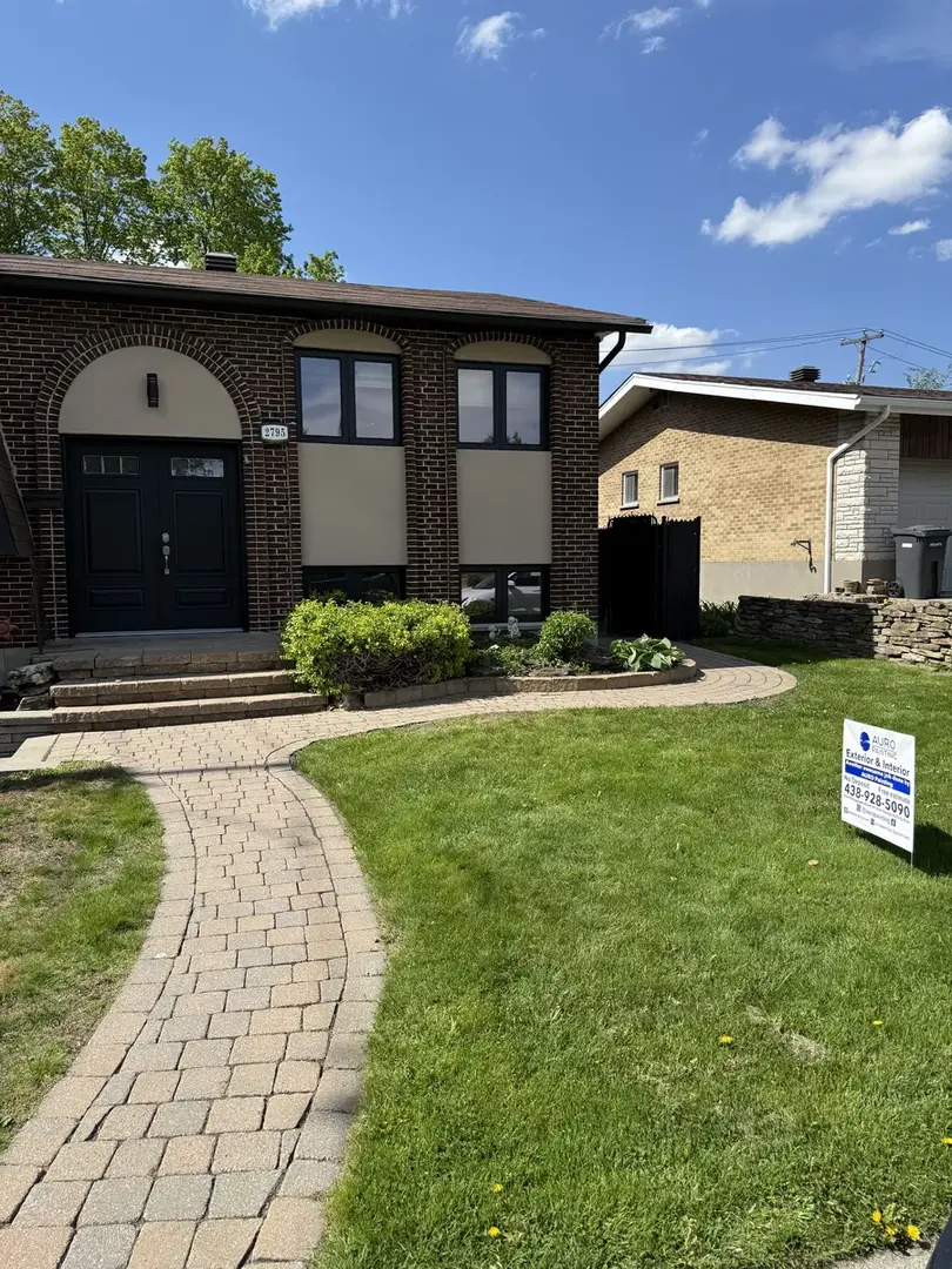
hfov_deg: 56.8
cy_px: 634
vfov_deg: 71.6
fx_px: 880
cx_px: 476
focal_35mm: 24
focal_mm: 6.76
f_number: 1.78
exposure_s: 1/3759
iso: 80
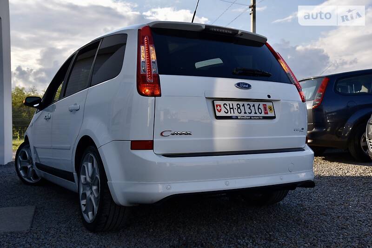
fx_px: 393
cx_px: 186
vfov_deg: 35.0
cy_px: 124
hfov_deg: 50.7
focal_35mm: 38
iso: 220
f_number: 8
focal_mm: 38
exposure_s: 1/250
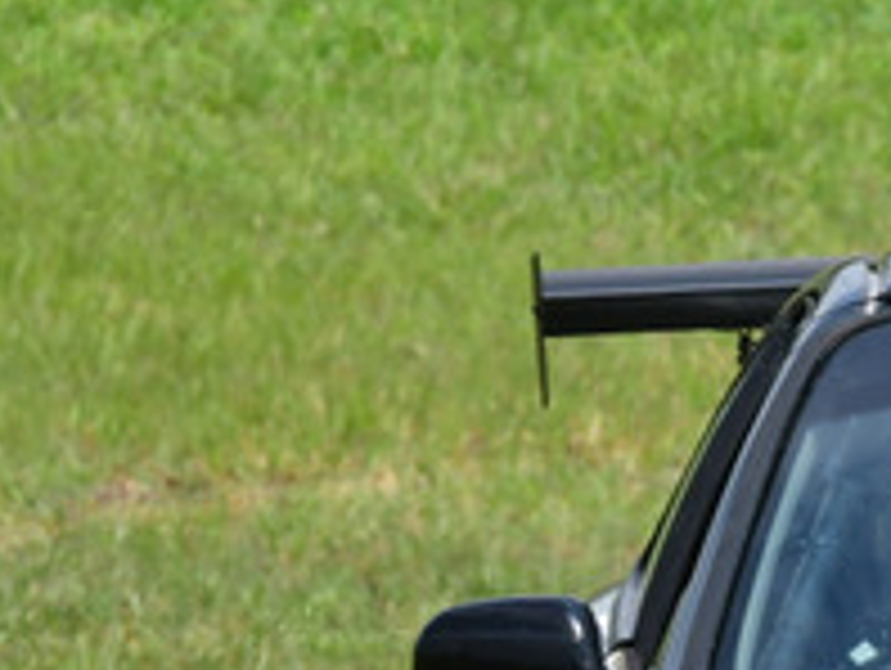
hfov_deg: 0.9
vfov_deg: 0.7
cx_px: 1498
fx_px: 57056
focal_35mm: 2214
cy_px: 477
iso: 640
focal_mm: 380
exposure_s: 1/640
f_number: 14
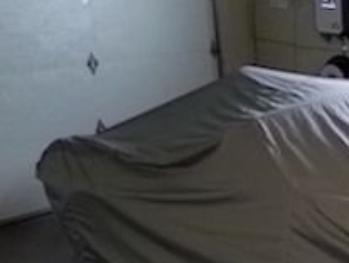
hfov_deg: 23.7
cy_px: 196
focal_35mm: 74
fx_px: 747
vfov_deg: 19.8
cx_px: 430
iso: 125
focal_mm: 4.2
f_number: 1.7
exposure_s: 1/12
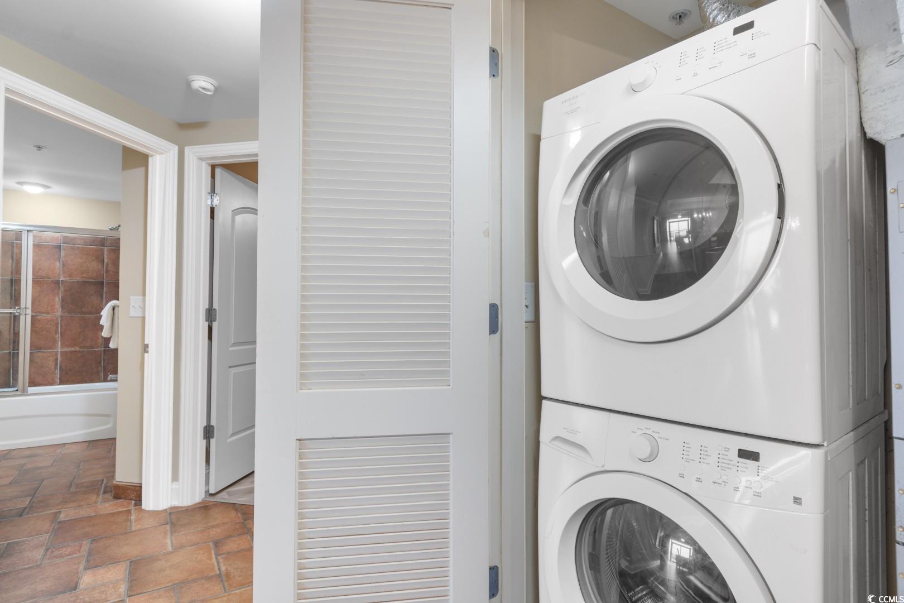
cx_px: 452
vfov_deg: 64.6
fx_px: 477
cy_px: 302
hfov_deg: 86.9
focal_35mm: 19
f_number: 4.8
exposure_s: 1/8
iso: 100
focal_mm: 13
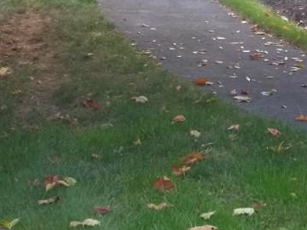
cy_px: -64
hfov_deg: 14.7
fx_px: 1162
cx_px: 335
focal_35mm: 131
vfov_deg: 11.1
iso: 64
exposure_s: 1/60
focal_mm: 8.3
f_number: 3.7
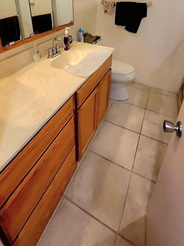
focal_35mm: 20
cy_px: 57
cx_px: 81
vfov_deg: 75.0
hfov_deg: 65.7
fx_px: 142
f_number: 2.2
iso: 200
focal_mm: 2.2
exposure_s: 1/60.2
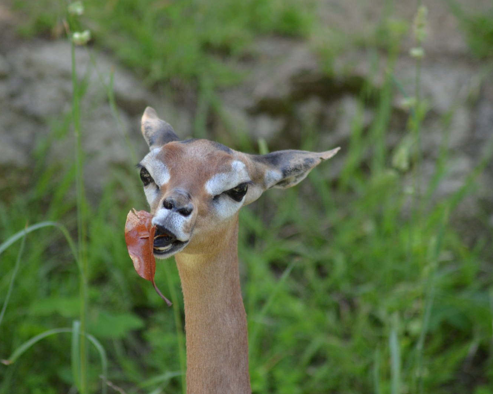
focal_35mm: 425
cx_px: 208
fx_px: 6202
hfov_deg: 4.6
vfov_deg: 3.6
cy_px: 197
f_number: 5
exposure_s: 1/500
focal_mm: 250
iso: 1000
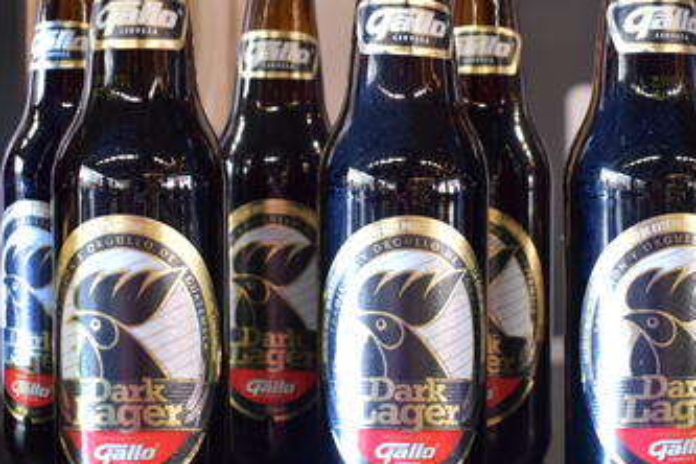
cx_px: 391
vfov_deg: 25.0
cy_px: 198
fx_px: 1044
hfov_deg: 36.8
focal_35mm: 54
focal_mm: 24
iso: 800
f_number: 4.5
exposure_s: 1/40
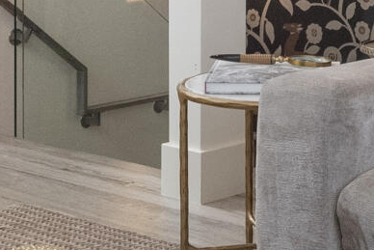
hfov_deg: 14.0
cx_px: 164
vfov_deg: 9.1
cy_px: -145
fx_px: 1528
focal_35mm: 147
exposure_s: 1/100
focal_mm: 19
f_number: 7.1
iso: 2000
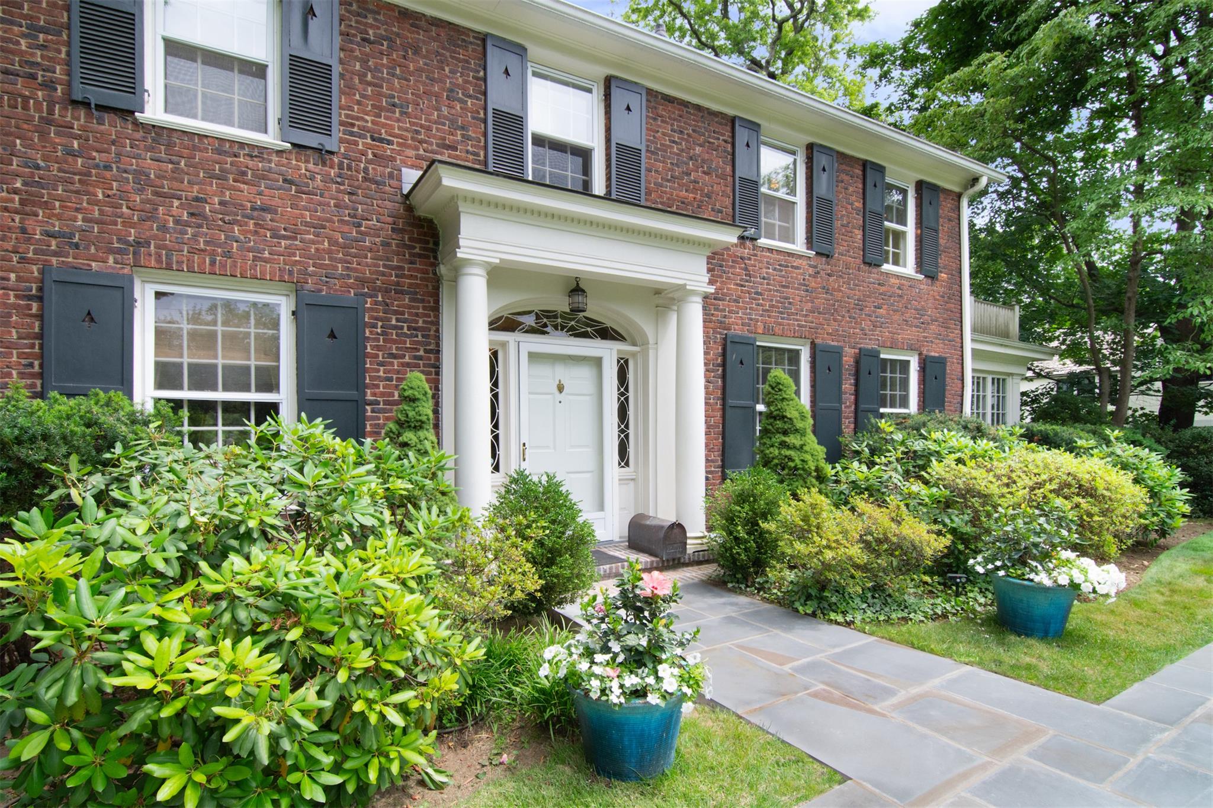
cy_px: 404
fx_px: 556
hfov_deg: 95.0
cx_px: 606
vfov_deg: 72.0
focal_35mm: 16
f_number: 11
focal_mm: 11
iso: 640
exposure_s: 1/250
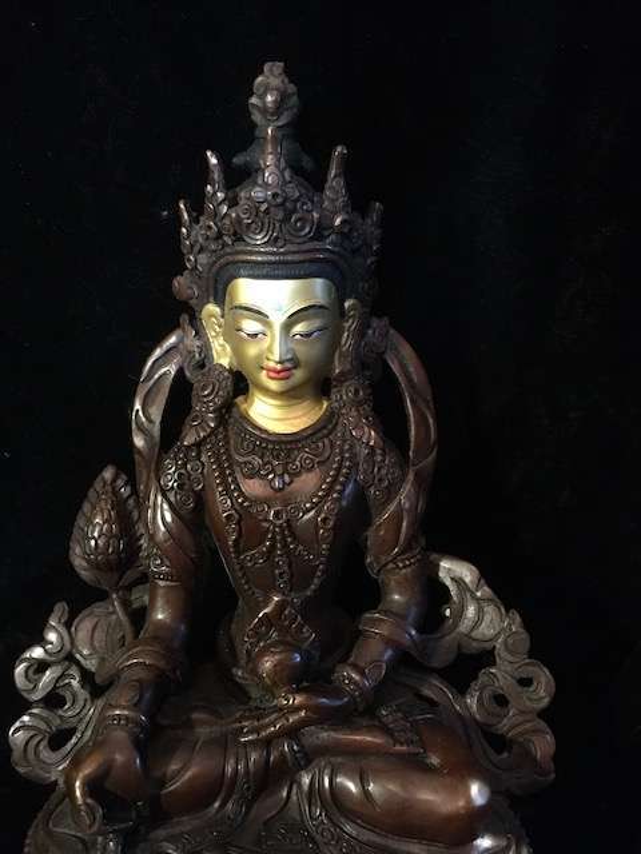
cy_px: 427
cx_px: 320
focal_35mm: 29
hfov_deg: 48.2
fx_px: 716
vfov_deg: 61.7
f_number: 2.2
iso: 500
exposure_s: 1/17
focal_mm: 4.15
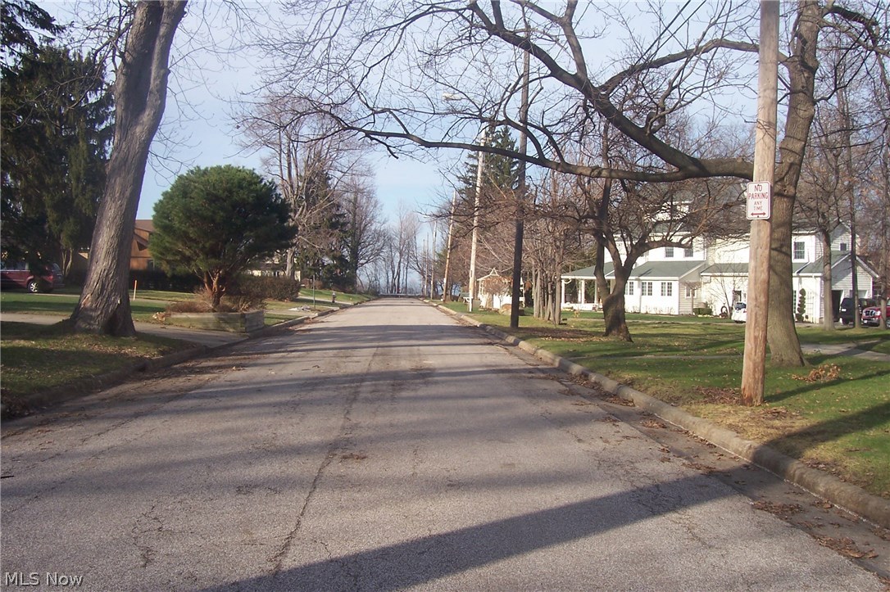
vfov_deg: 38.8
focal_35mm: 34
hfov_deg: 55.8
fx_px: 840
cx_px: 445
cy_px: 296
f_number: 5.6
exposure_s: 1/350
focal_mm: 5.6
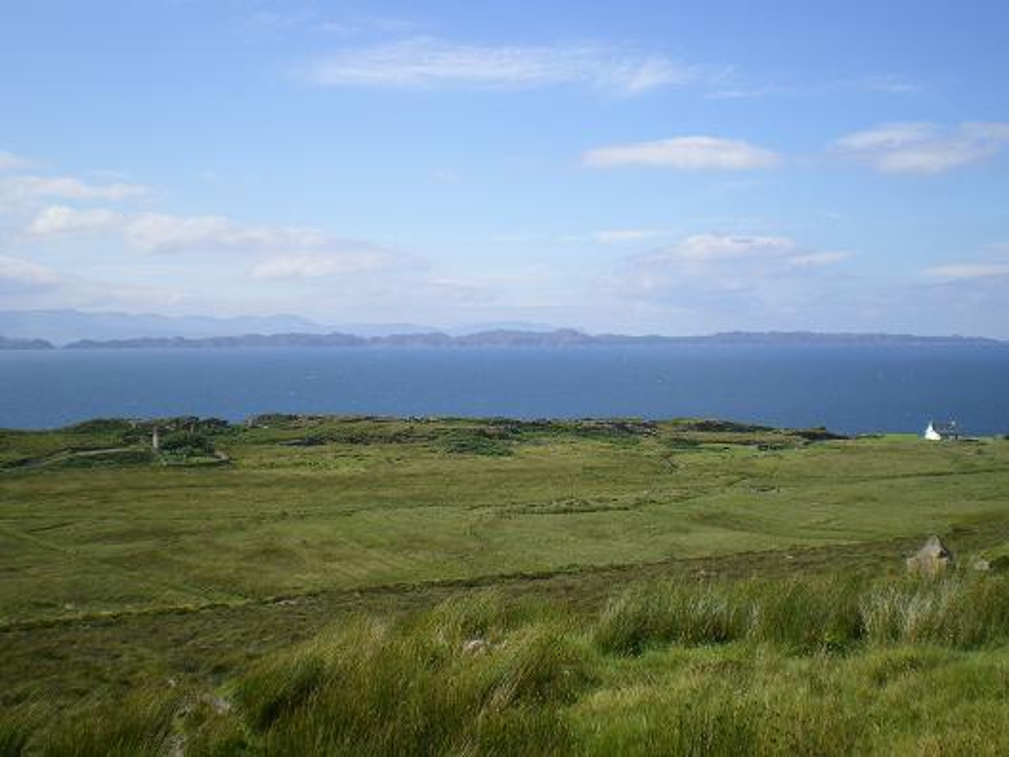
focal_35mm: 38
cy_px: 378
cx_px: 504
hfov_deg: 49.0
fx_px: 1108
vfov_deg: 37.7
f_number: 4.6
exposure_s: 1/400
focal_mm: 6.3
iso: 64
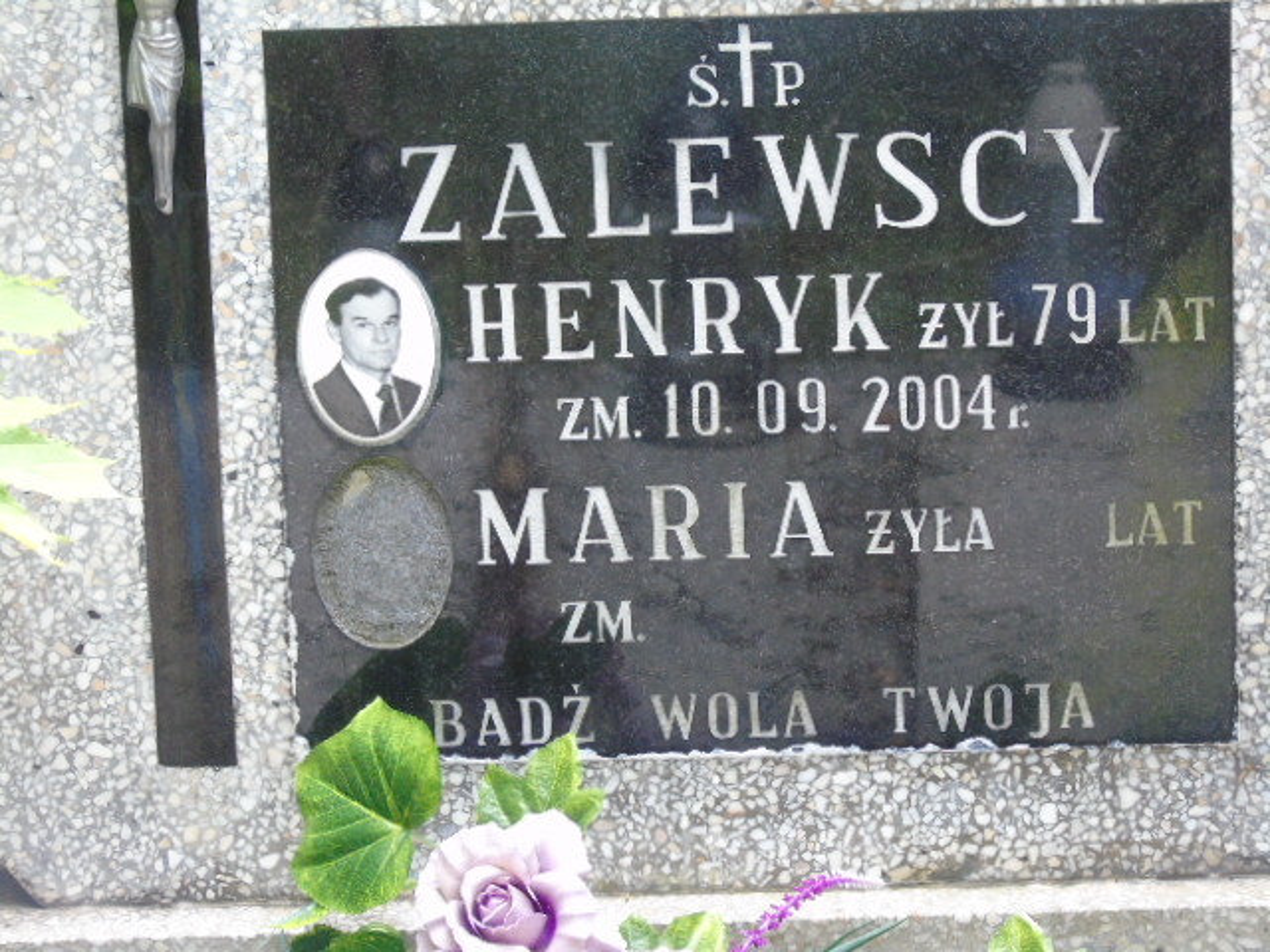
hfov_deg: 10.6
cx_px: 635
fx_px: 6824
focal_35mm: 186
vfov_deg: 8.0
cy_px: 476
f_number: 5
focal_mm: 33
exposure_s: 1/60
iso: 500
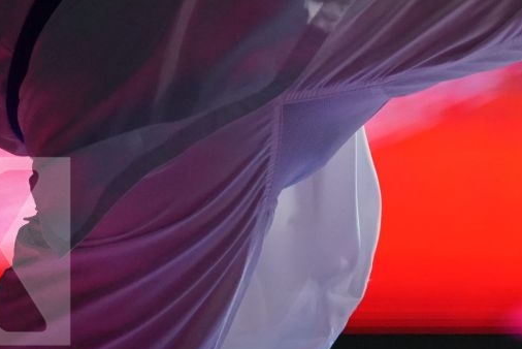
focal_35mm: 576
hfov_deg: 3.6
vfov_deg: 2.4
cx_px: 674
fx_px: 8356
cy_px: -116
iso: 3200
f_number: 2.8
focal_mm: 162
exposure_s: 1/1000
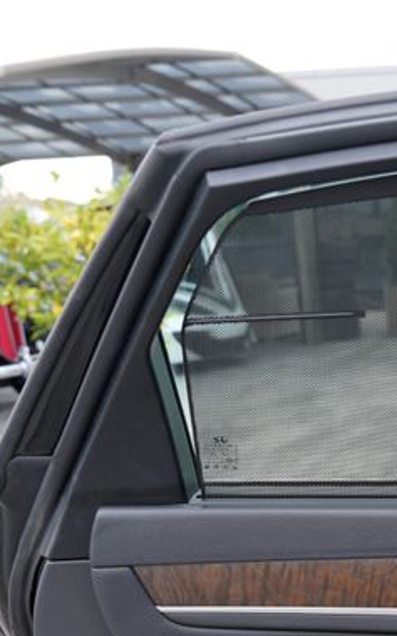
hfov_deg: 17.1
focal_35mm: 66
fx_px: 1142
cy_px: 562
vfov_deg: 29.9
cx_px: 653
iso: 100
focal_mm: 24
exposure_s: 1/60
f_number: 4
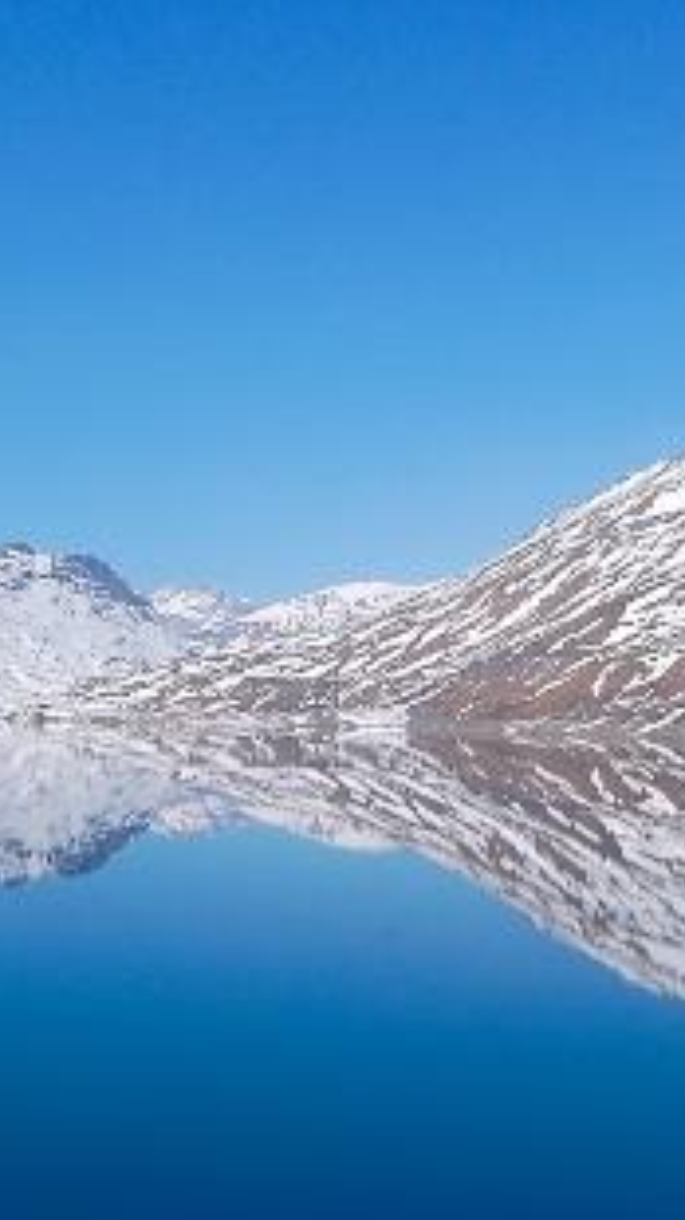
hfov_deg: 21.4
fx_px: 1811
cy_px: 640
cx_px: 417
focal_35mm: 56
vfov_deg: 37.2
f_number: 11
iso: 200
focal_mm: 18
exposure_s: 1/400
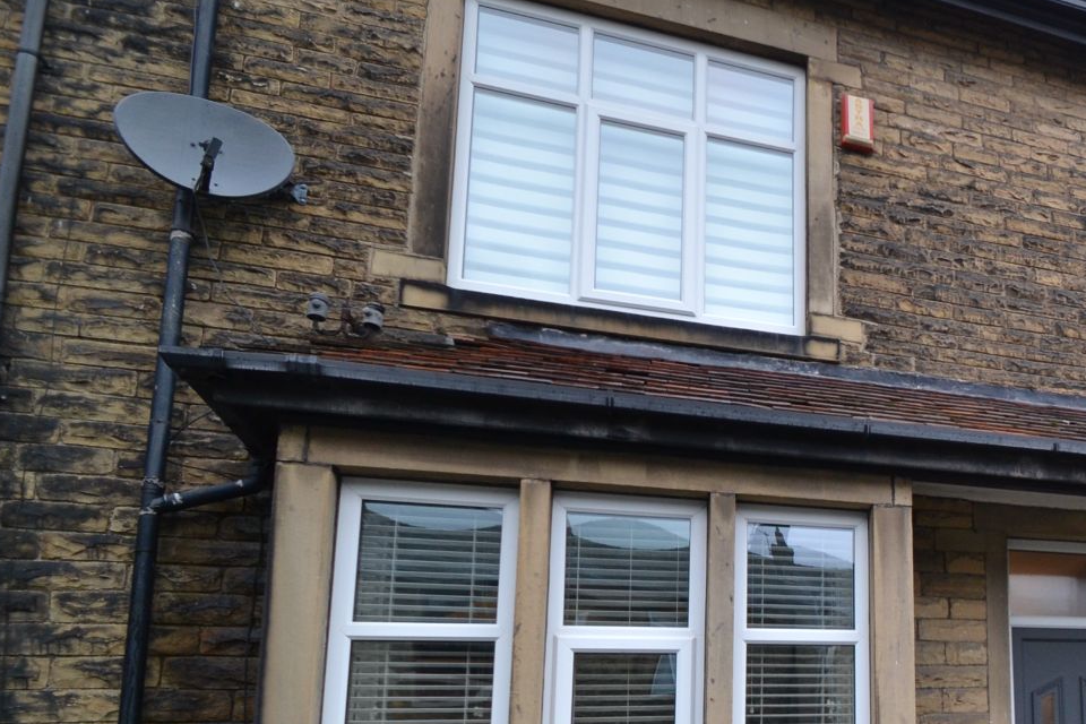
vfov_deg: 39.2
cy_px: 600
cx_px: 1149
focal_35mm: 32
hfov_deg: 46.2
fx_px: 965
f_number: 4.5
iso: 400
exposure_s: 1/80
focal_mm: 10
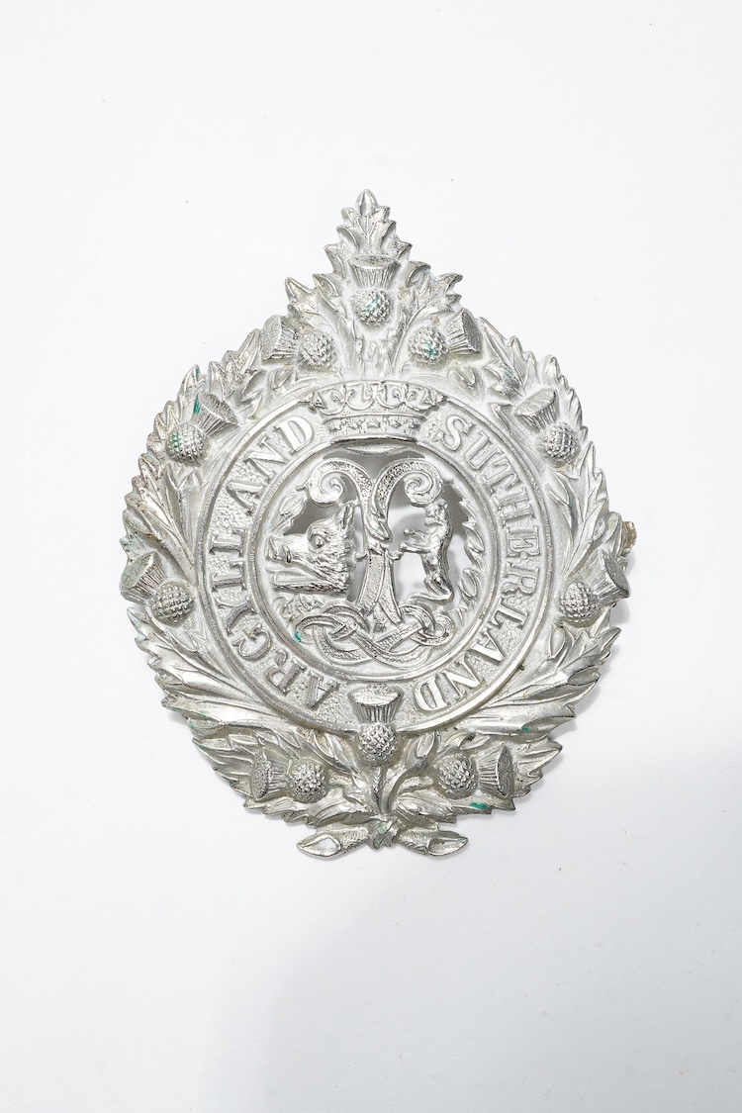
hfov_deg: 29.9
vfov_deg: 43.6
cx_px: 371
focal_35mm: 45
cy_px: 556
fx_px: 1391
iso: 100
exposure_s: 1/100
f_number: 20
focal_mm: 30
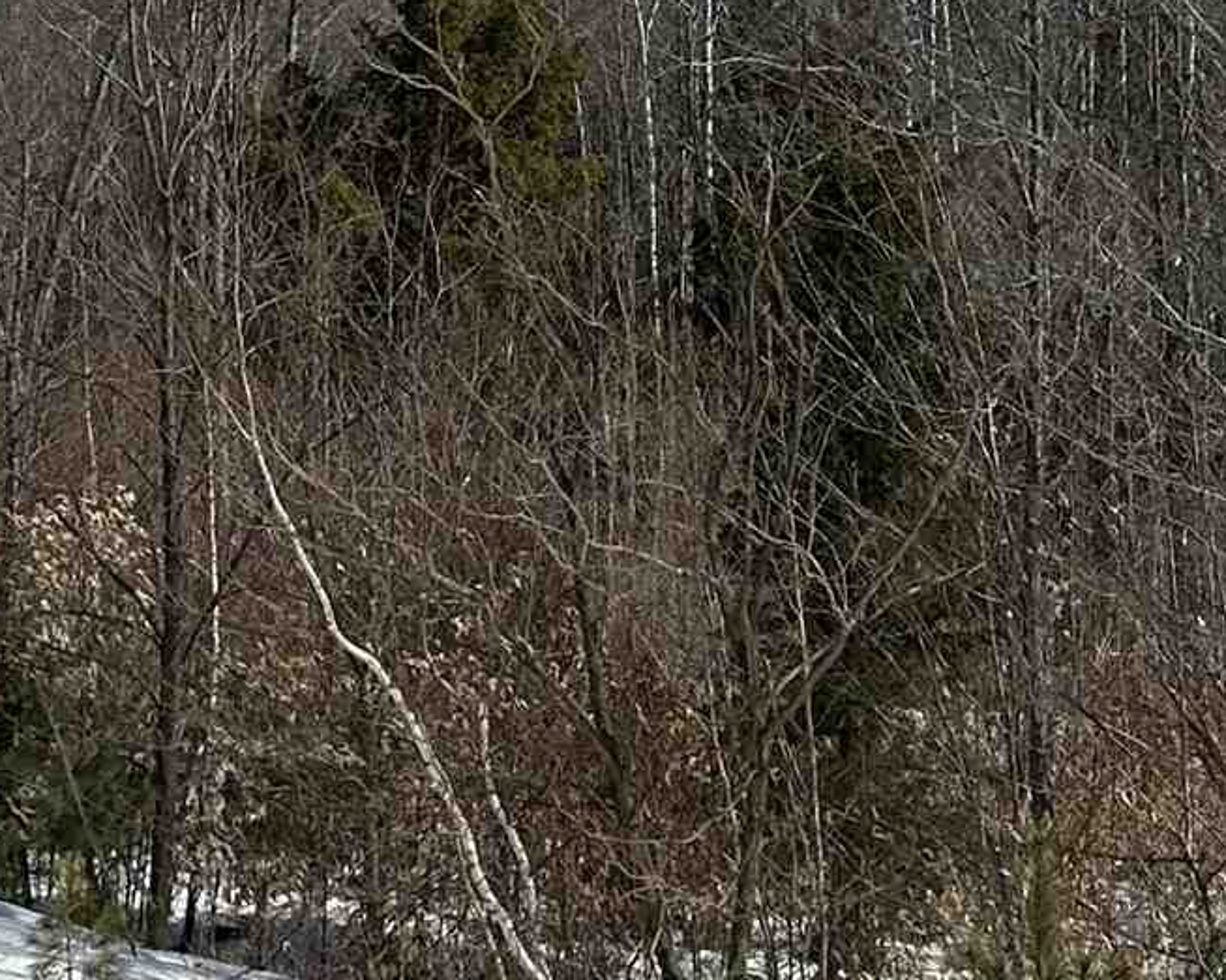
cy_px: -189
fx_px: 3991
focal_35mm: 110
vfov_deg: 13.6
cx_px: 965
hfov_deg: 17.3
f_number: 1.78
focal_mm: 6.86
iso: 80
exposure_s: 1/6211
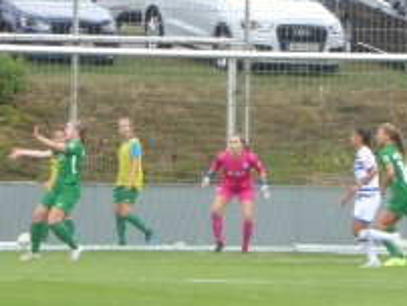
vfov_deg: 2.1
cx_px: 195
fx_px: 8428
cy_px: 76
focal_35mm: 716
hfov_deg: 2.8
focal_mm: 57.7
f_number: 5.9
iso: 160
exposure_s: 1/80
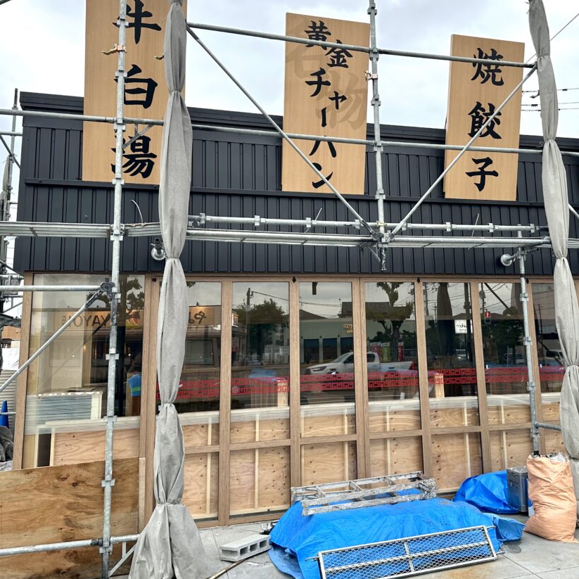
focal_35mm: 33
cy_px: 243
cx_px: 350
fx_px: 624
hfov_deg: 49.4
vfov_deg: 49.5
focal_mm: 6.86
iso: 80
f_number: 1.78
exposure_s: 1/121
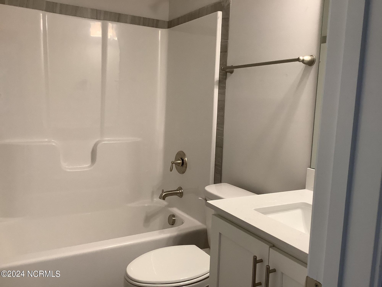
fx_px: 342
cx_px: 191
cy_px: 144
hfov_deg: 58.4
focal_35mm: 31
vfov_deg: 45.4
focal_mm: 3.3
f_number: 2.4
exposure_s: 1/60
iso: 100
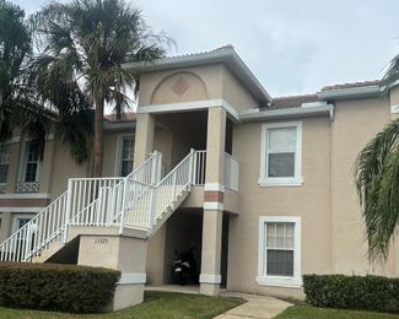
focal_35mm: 39
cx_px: 201
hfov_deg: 46.8
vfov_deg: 38.2
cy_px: 167
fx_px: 461
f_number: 1.6
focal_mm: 5.96
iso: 50
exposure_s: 1/2342
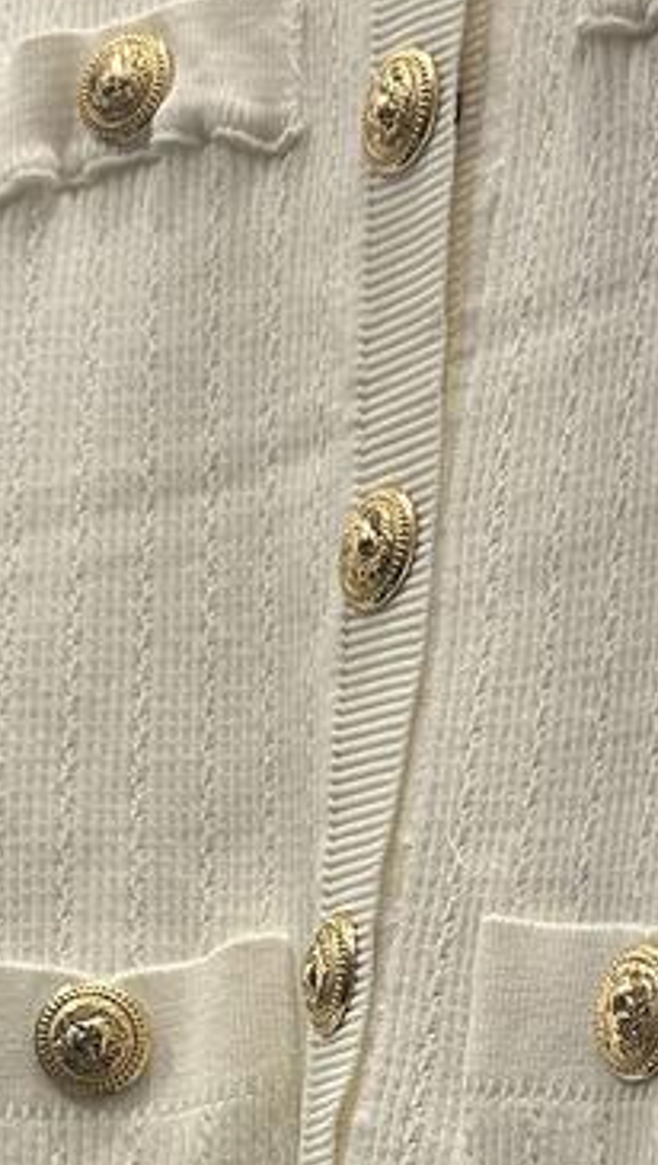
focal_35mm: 93
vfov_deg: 21.9
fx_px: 2877
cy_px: 1203
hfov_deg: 13.0
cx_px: 441
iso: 100
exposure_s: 1/50
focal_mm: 5.7
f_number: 1.5
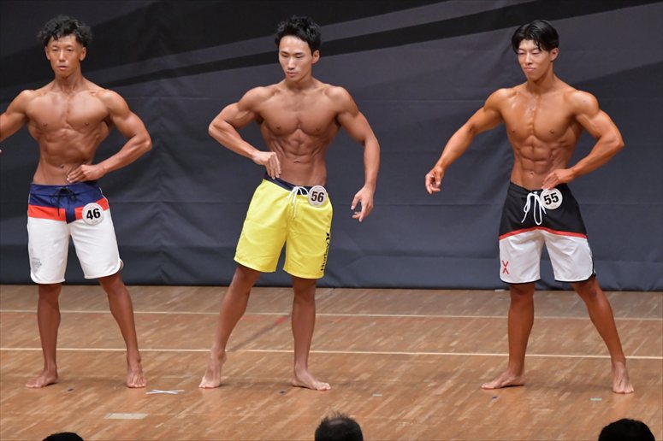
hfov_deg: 7.6
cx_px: 332
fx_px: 4970
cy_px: 220
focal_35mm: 270
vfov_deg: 5.1
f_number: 5.6
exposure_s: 1/400
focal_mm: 180
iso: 6400
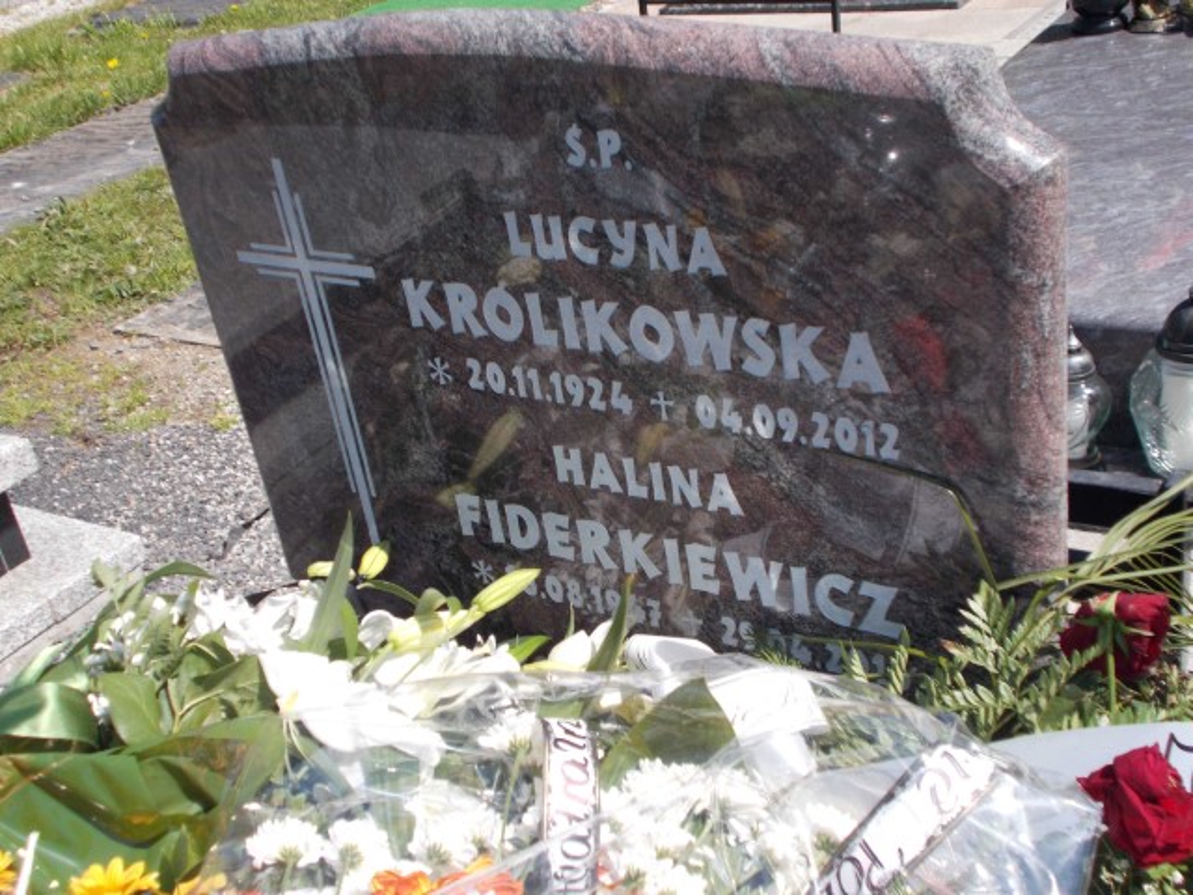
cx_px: 596
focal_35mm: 44
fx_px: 1516
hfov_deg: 42.9
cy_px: 448
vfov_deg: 32.9
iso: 80
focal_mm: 7.9
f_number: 10.6
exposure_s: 1/100
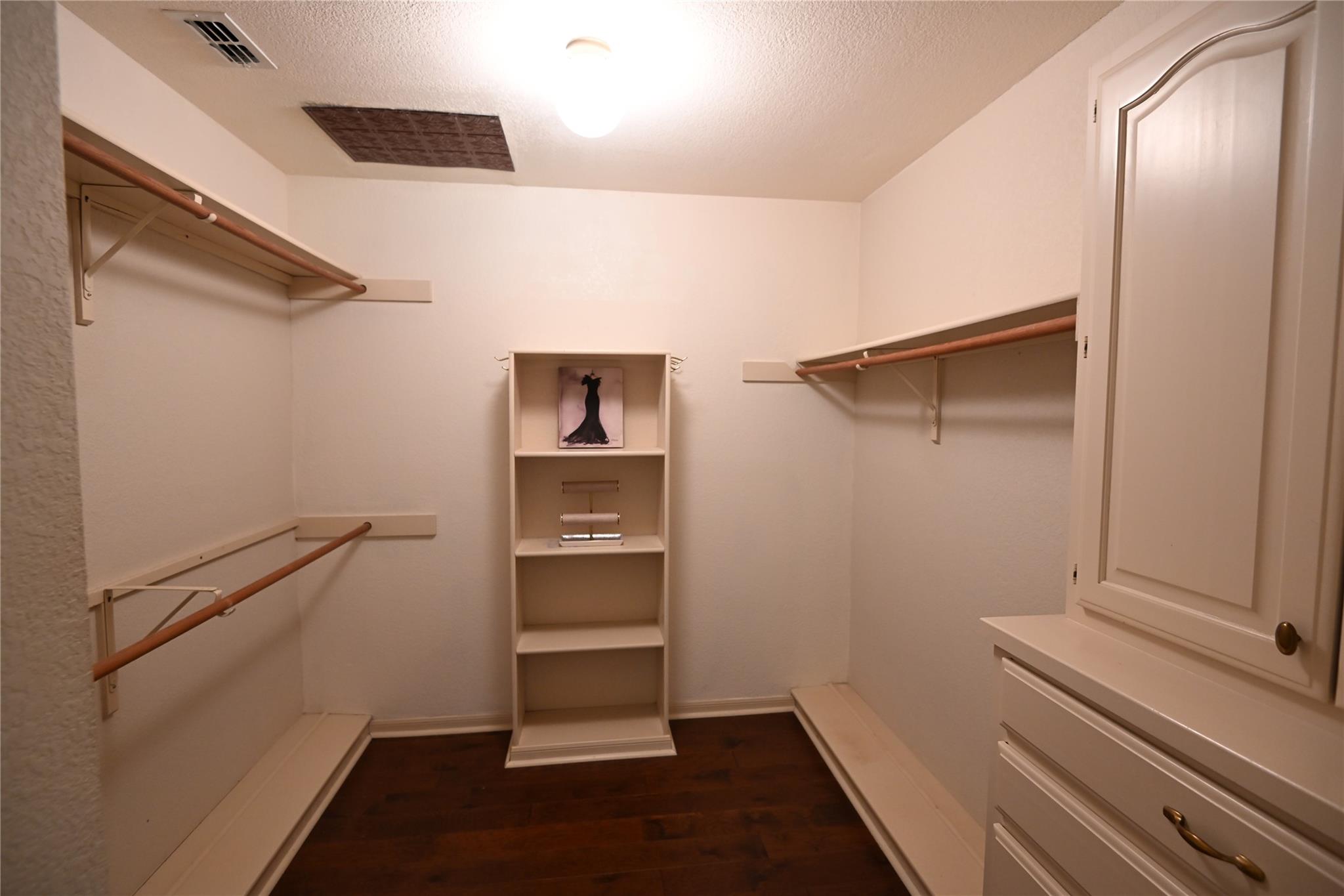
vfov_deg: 73.7
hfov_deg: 96.7
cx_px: 672
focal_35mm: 16
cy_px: 448
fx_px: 597
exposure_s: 1/40
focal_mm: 16
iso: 1600
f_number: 4
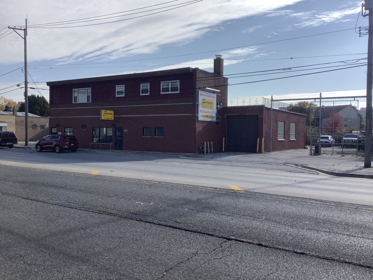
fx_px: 334
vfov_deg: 45.4
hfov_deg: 58.4
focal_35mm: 31
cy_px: 140
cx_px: 186
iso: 25
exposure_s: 1/2092
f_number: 2.4
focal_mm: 3.3
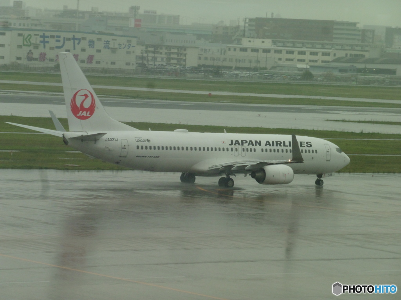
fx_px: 2305
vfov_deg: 7.5
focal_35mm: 199
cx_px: 200
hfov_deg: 9.9
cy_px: 150
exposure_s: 1/100
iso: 200
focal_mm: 35.6
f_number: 5.5
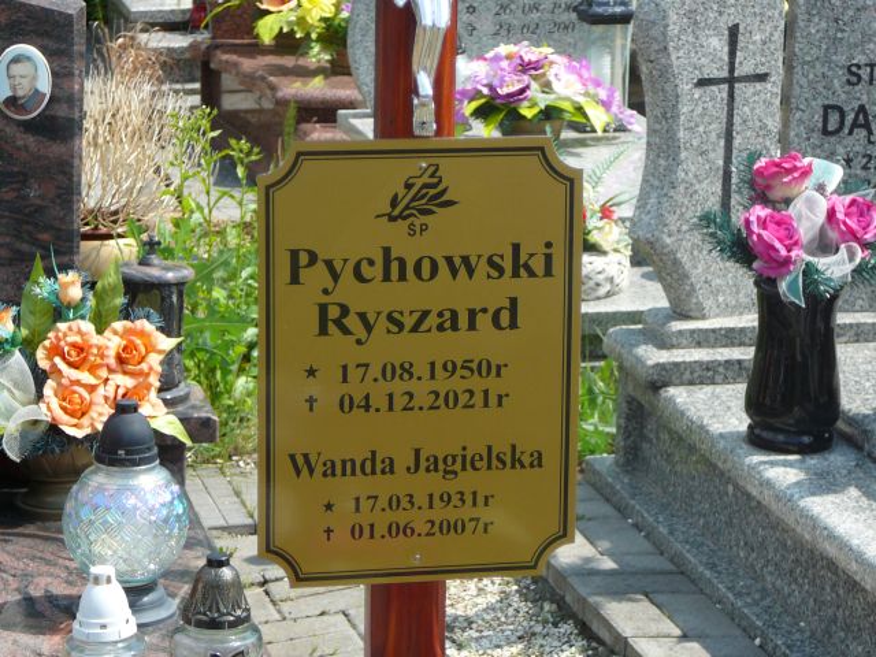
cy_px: 328
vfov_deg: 14.1
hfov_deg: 18.7
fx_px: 2657
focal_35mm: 105
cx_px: 438
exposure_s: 1/500
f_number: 3.9
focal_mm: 15.6
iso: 80
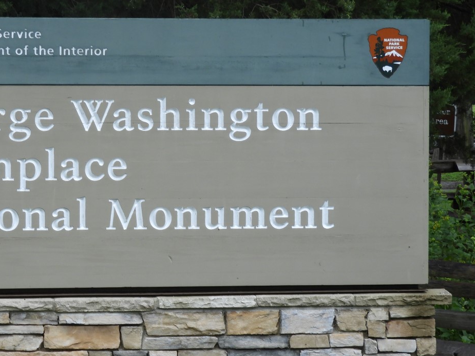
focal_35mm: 179
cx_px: 138
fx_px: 2457
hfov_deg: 11.0
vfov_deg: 8.3
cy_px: 211
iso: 100
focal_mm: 20.6
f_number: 5
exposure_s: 1/60
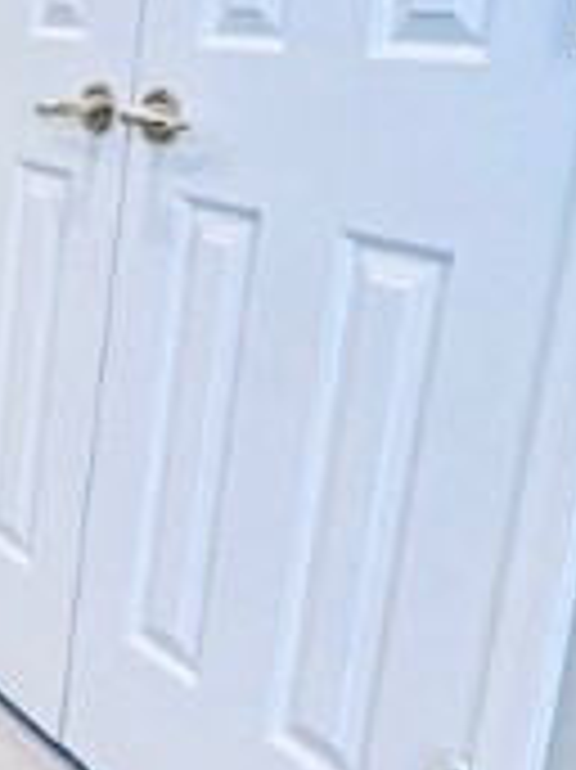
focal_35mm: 63
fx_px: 1399
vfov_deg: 30.7
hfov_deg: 16.6
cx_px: -626
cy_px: 311
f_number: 2.2
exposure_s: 1/120
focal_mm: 2.22
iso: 160
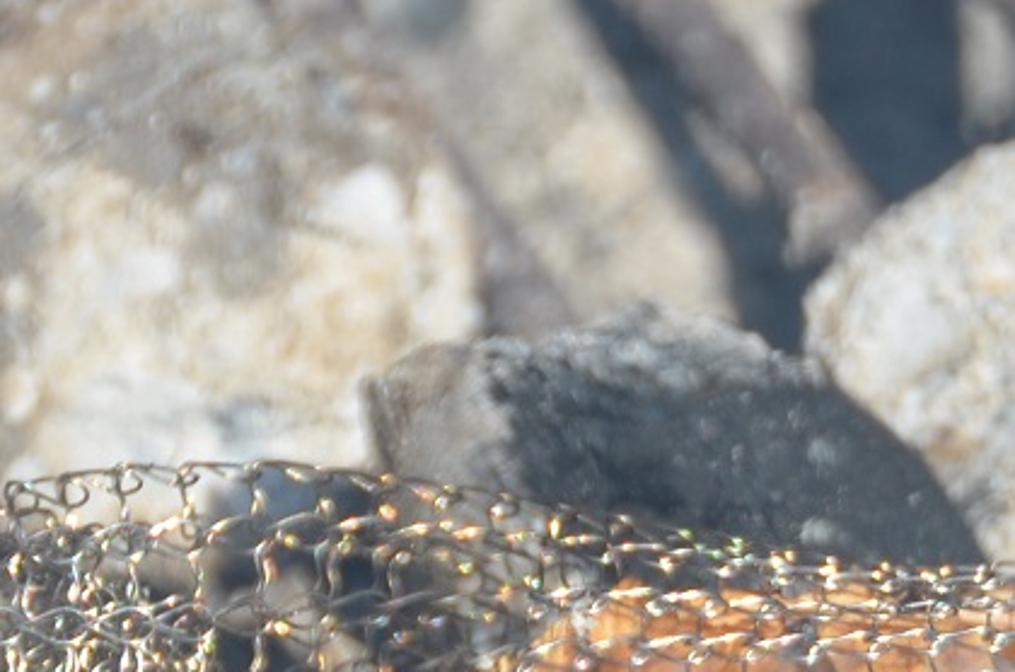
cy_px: 1079
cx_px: 1527
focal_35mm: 617
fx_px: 17356
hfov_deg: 3.3
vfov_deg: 2.2
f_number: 8
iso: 100
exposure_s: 1/250
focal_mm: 90
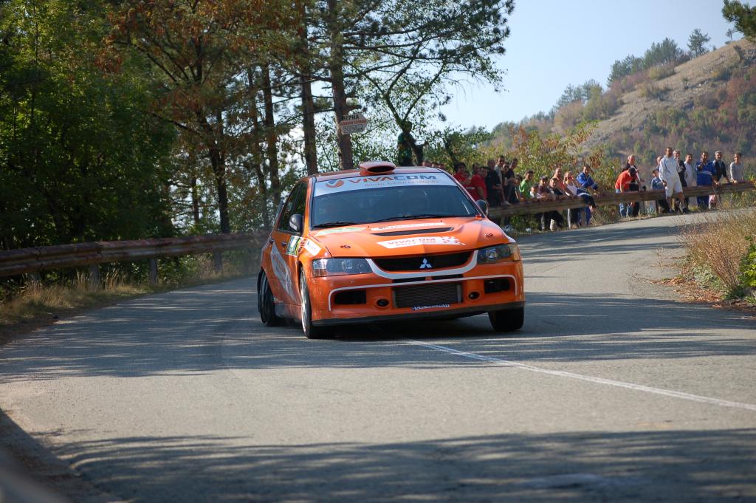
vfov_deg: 11.1
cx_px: 378
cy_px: 252
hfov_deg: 16.7
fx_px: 2581
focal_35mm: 123
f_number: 4.5
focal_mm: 82
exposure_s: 1/1000
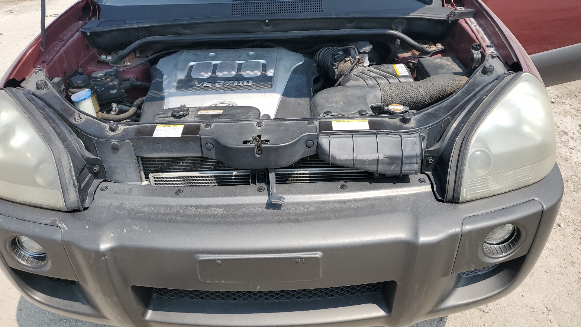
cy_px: 120
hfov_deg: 66.1
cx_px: 288
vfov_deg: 39.9
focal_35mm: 29
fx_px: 447
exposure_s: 1/2500
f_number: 1.5
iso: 50
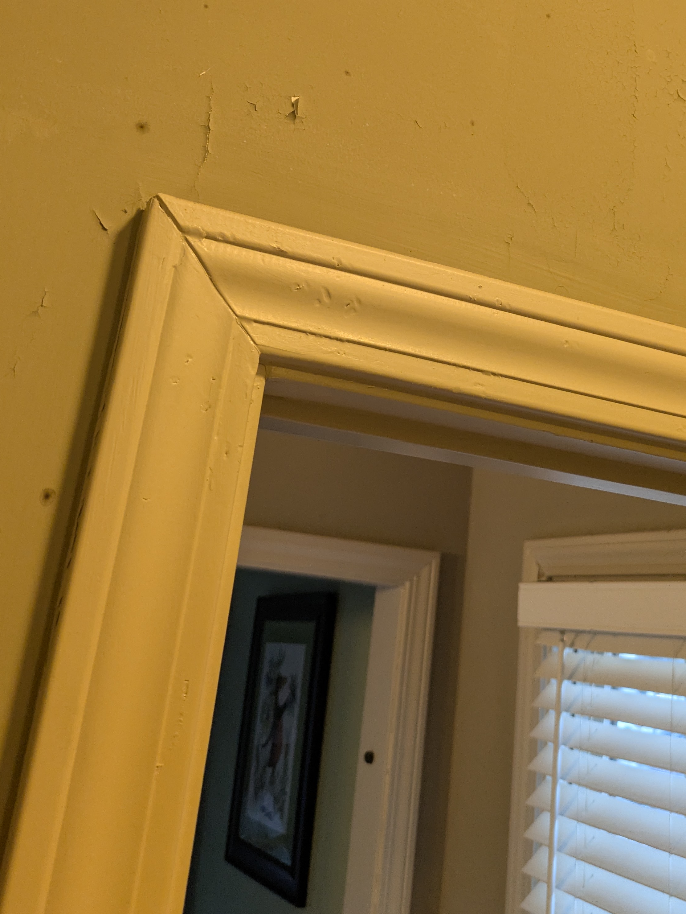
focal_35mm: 39
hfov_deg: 36.6
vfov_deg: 46.0
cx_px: 429
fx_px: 1030
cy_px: 220
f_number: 1.89
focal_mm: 5.43
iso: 308
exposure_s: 1/120
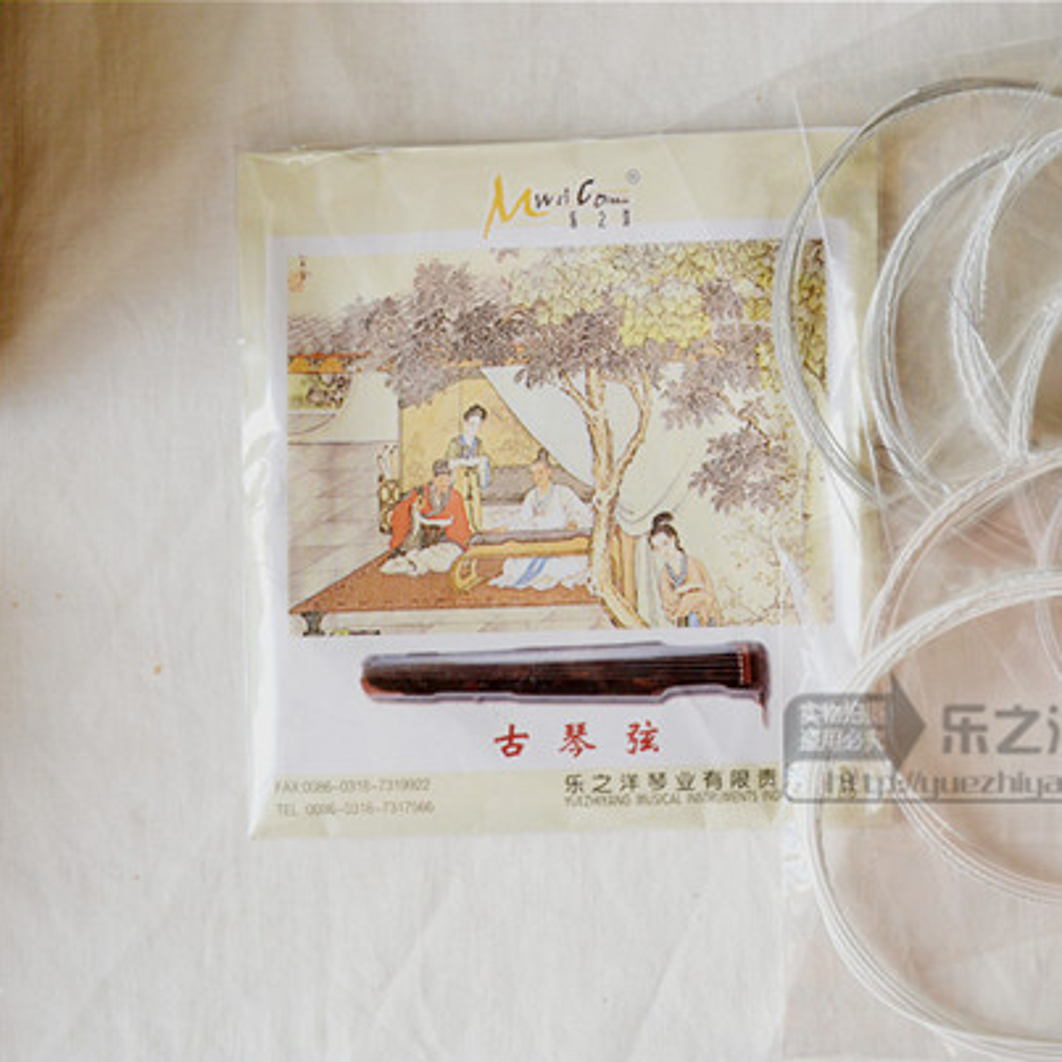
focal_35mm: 47
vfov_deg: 36.1
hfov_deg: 35.2
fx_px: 1631
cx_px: 809
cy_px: 540
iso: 400
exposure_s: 1/125
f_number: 5.6
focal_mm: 24
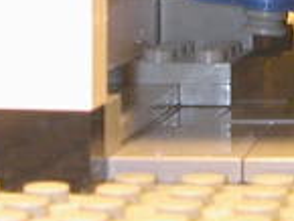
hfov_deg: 11.6
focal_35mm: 163
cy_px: -41
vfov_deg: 9.0
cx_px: 426
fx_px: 1386
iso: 184
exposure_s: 1/10.1
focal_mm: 5.6
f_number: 4.5
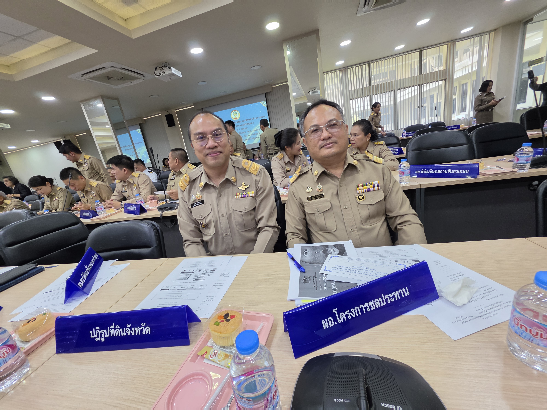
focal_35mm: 13
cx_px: 274
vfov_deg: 89.9
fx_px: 205
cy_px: 205
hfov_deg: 106.2
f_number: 1.9
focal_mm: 2.2
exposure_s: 1/100
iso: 100
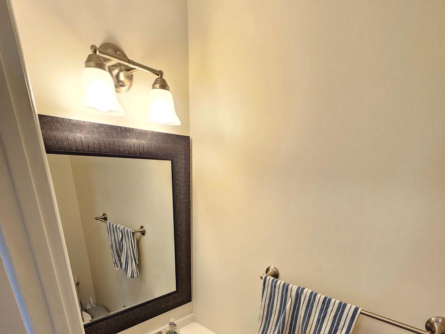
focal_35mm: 18
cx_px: 222
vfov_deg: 62.2
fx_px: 231
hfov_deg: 87.7
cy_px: 290
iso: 125
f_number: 2.2
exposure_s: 1/60
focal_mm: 2.2
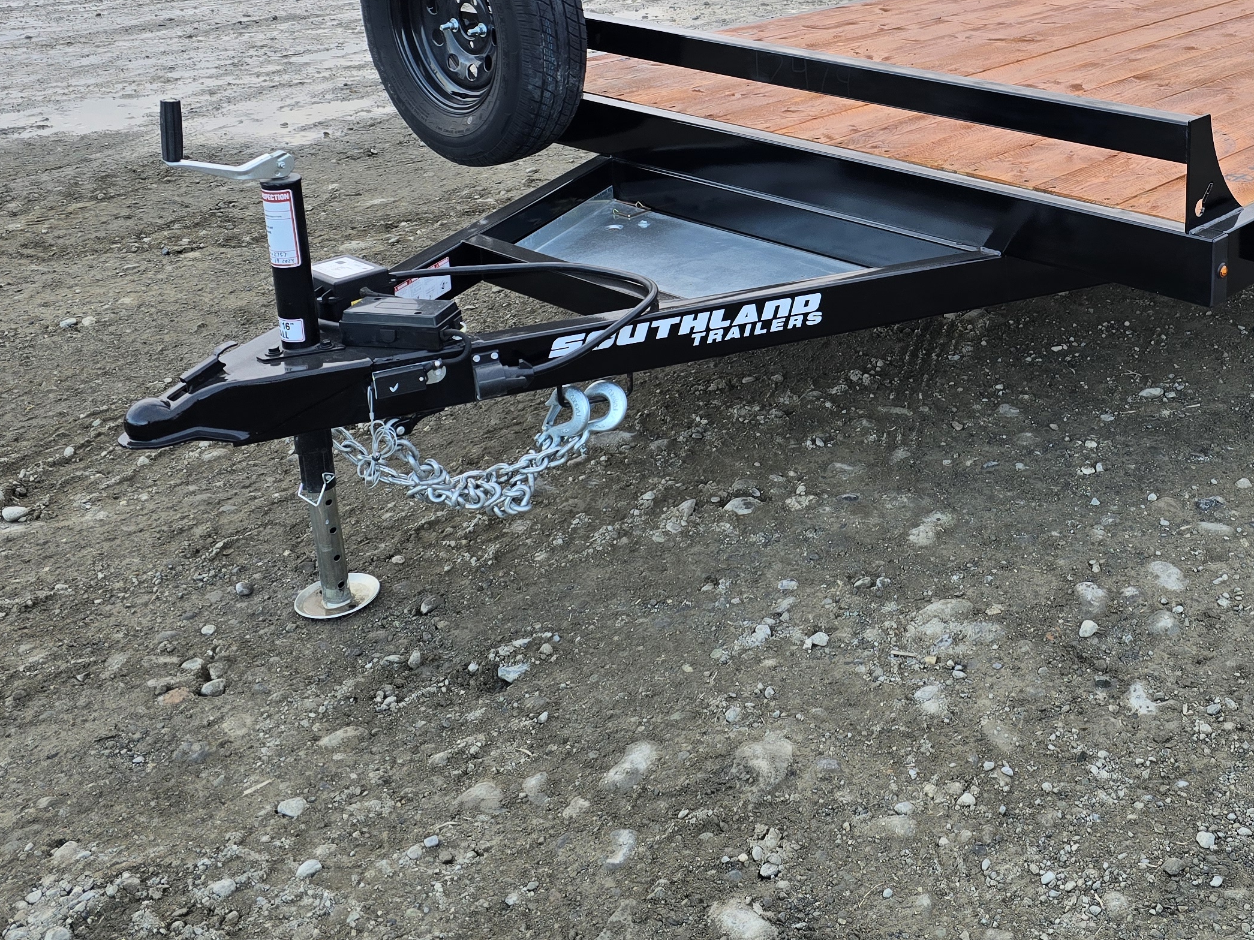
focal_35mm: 44
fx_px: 1594
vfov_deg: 31.9
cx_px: 1002
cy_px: 175
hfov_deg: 41.1
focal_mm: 6.3
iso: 80
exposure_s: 1/180
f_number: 1.7
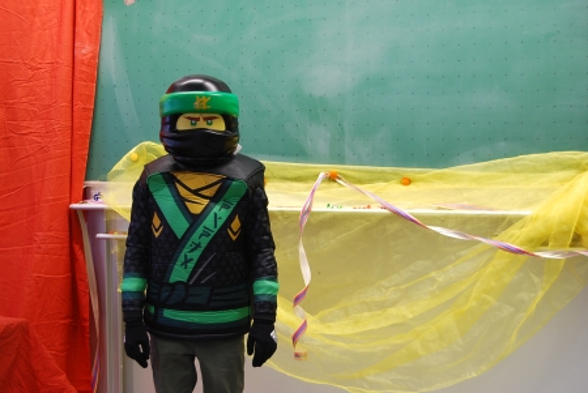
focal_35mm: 63
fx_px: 1030
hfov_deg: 31.9
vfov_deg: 21.6
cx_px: 294
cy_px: 196
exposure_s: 1/25
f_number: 5.3
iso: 400
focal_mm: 42
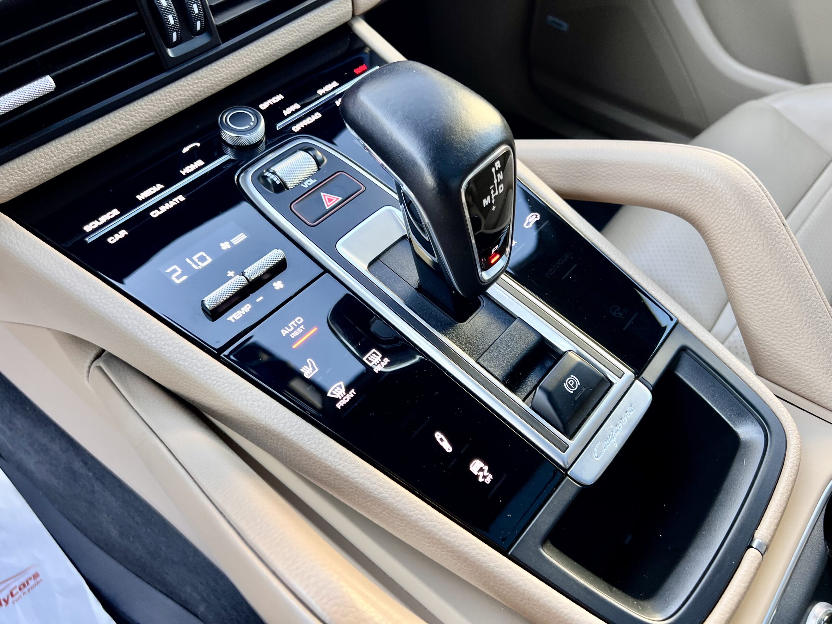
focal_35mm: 26
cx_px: 416
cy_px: 312
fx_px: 625
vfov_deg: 53.1
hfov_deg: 67.3
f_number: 1.5
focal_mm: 5.7
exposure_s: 1/82
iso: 80
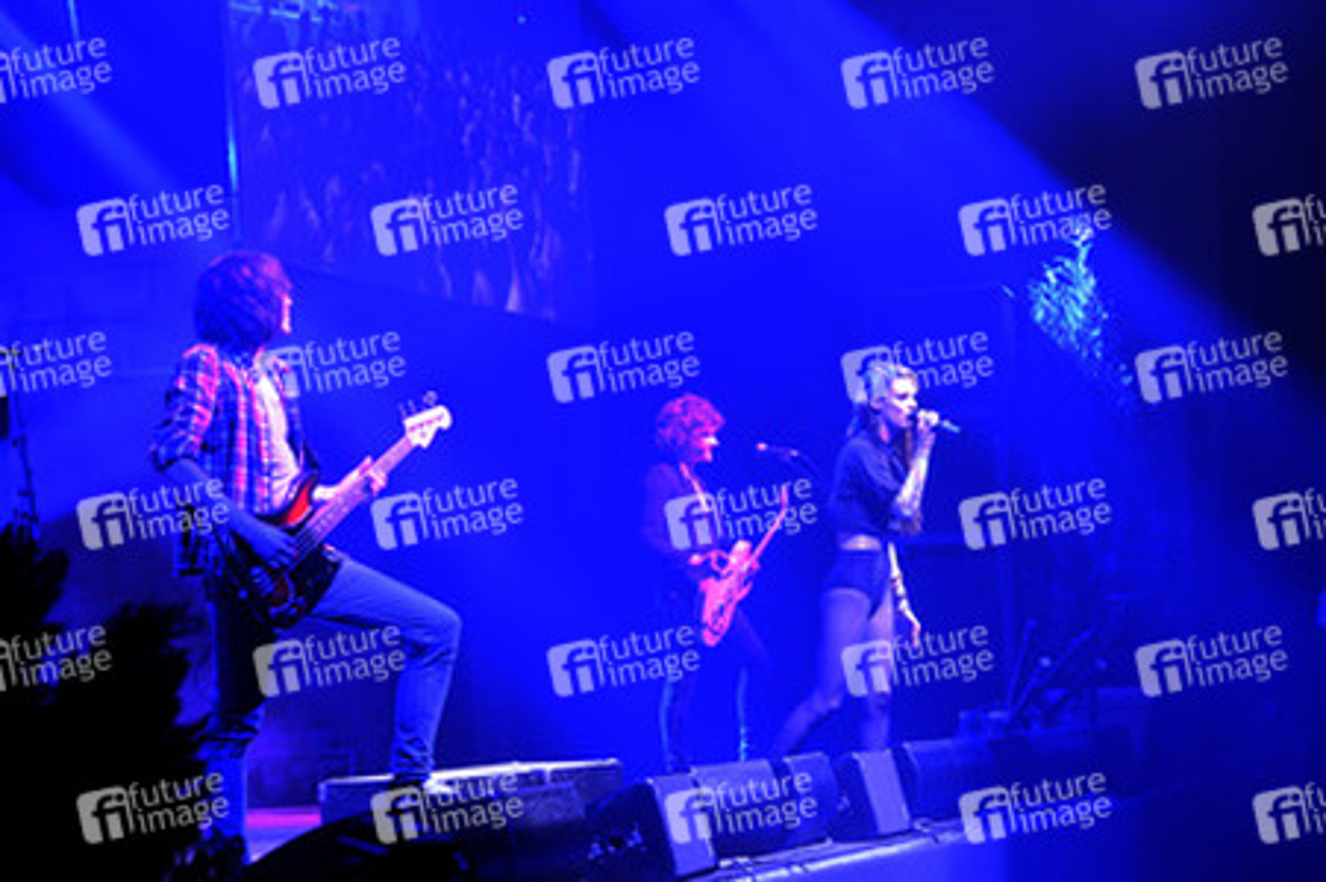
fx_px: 4269
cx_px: 663
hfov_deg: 17.7
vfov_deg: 11.8
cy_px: 441
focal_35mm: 116
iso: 3200
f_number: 5.6
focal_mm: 116
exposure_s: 1/40
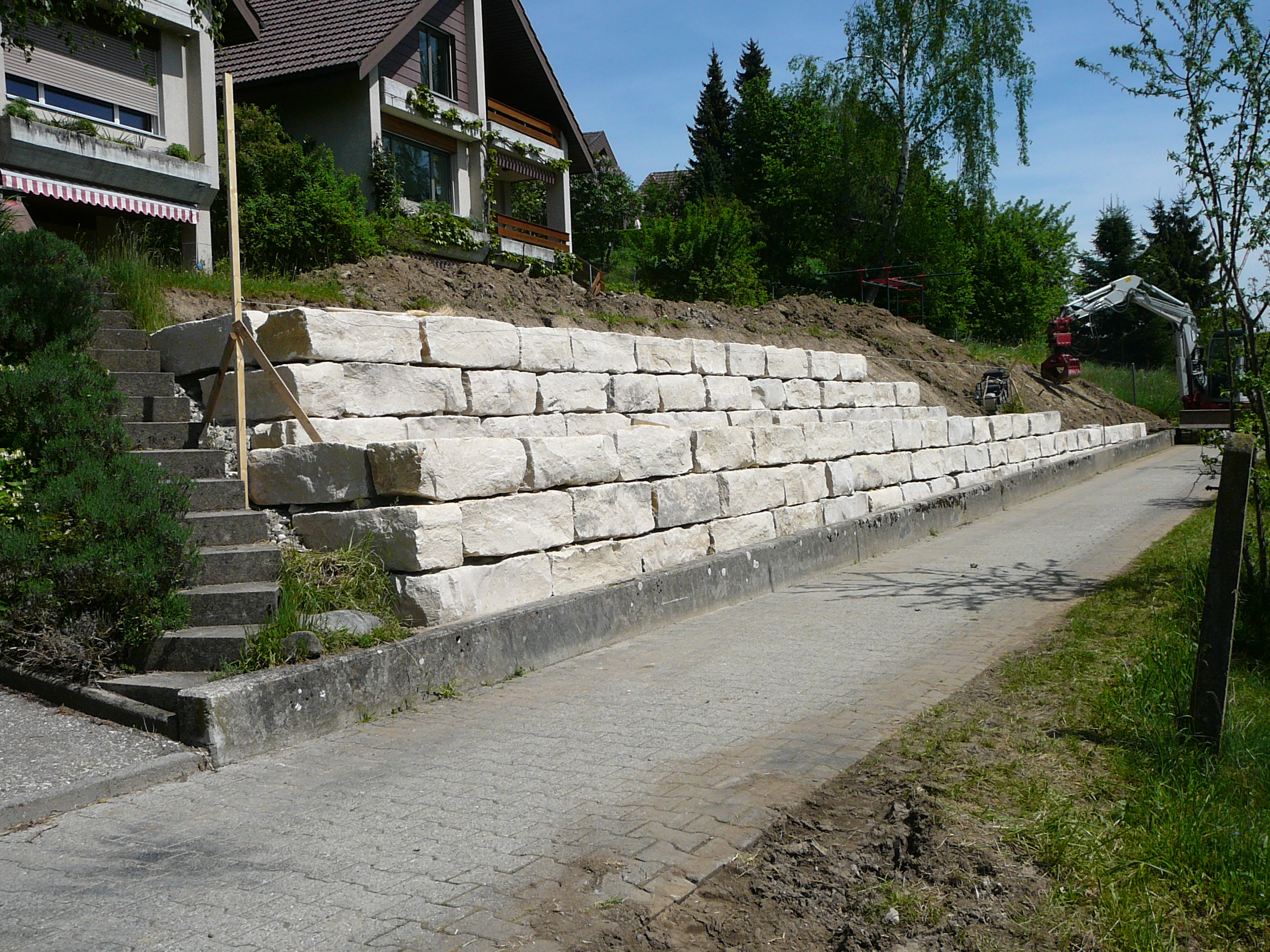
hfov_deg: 52.6
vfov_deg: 40.7
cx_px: 635
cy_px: 476
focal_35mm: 35
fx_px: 1284
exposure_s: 1/800
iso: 80
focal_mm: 5.2
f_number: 5
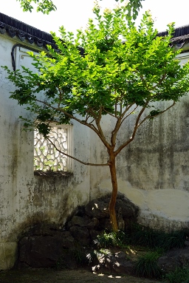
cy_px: 137
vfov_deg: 41.9
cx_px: 96
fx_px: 369
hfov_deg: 28.7
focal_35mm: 47
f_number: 6.3
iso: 100
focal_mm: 30
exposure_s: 1/100
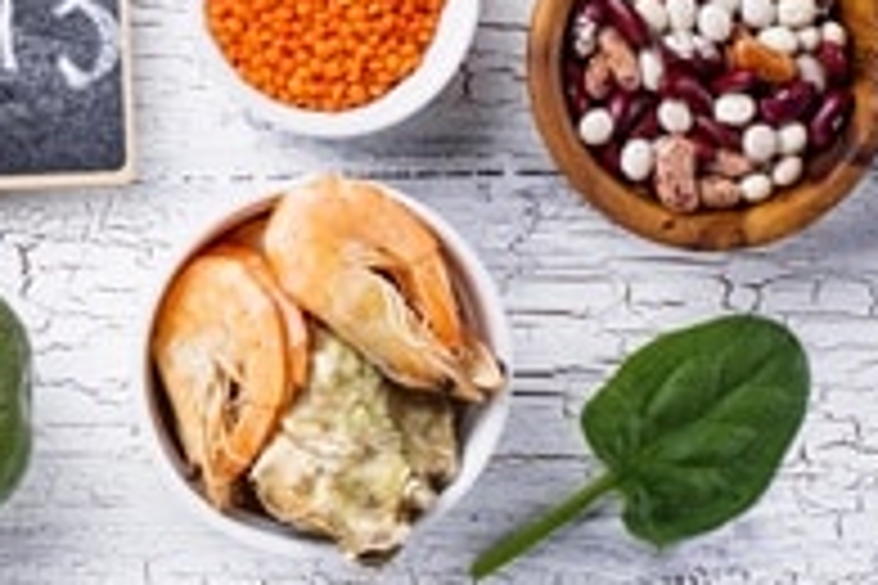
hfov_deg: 12.9
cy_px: 166
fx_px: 3756
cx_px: -297
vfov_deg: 8.9
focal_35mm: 154
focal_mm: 50
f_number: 9
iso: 100
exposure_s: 1/125
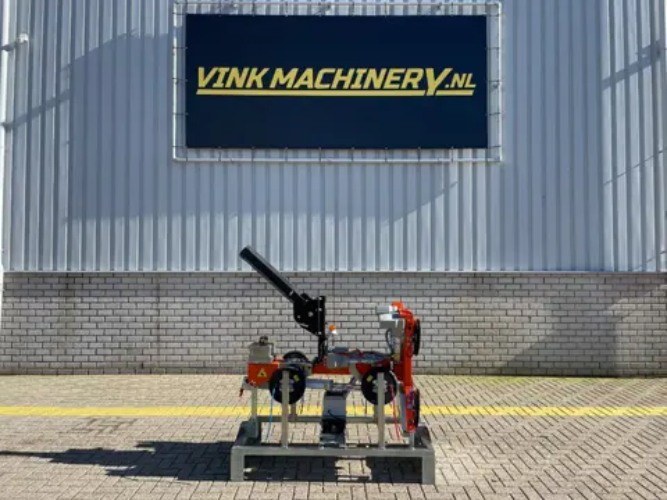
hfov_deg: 67.3
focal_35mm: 26
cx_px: 334
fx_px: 501
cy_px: 250
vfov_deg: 53.1
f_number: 1.6
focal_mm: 4.2
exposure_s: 1/2132
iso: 32
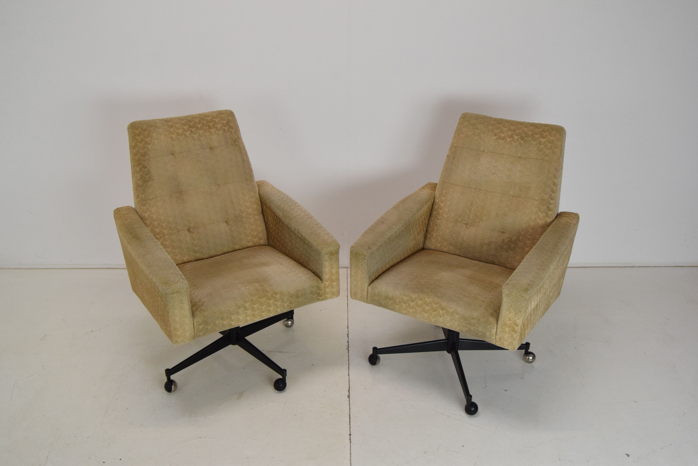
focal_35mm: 30
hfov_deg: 61.9
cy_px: 233
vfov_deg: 43.7
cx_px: 349
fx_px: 582
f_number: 8
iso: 1600
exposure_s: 1/250
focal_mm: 20
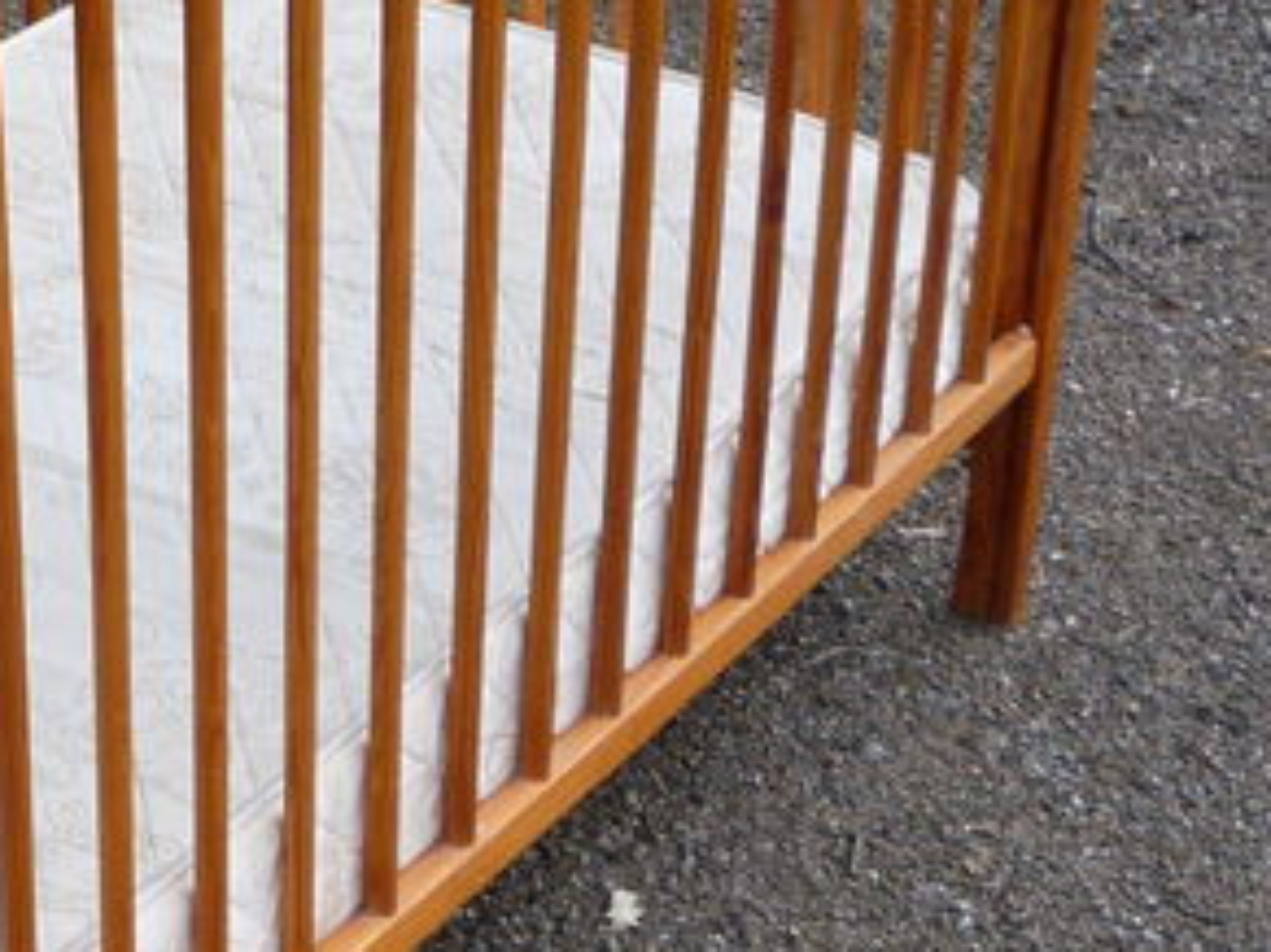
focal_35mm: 103
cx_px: -214
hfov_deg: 18.2
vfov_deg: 14.4
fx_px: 3780
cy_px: 515
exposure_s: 1/80
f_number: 3.3
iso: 100
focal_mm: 5.2
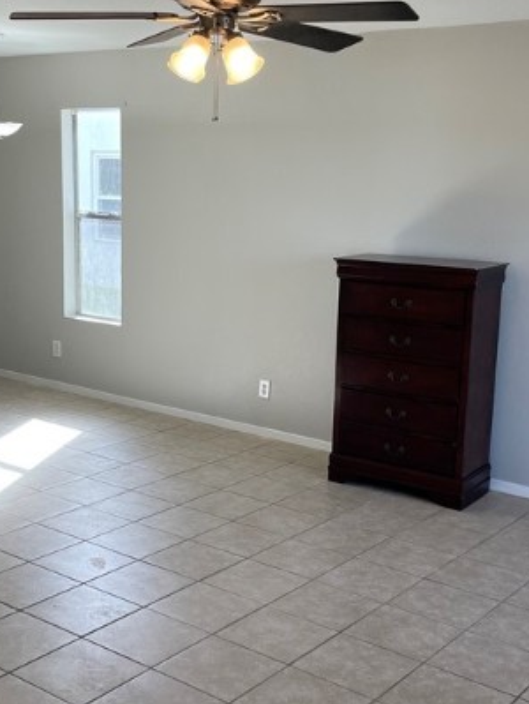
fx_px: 1017
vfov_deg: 38.1
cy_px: 367
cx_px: 201
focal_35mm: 50
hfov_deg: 29.1
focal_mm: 4.2
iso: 40
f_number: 1.6
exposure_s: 1/120
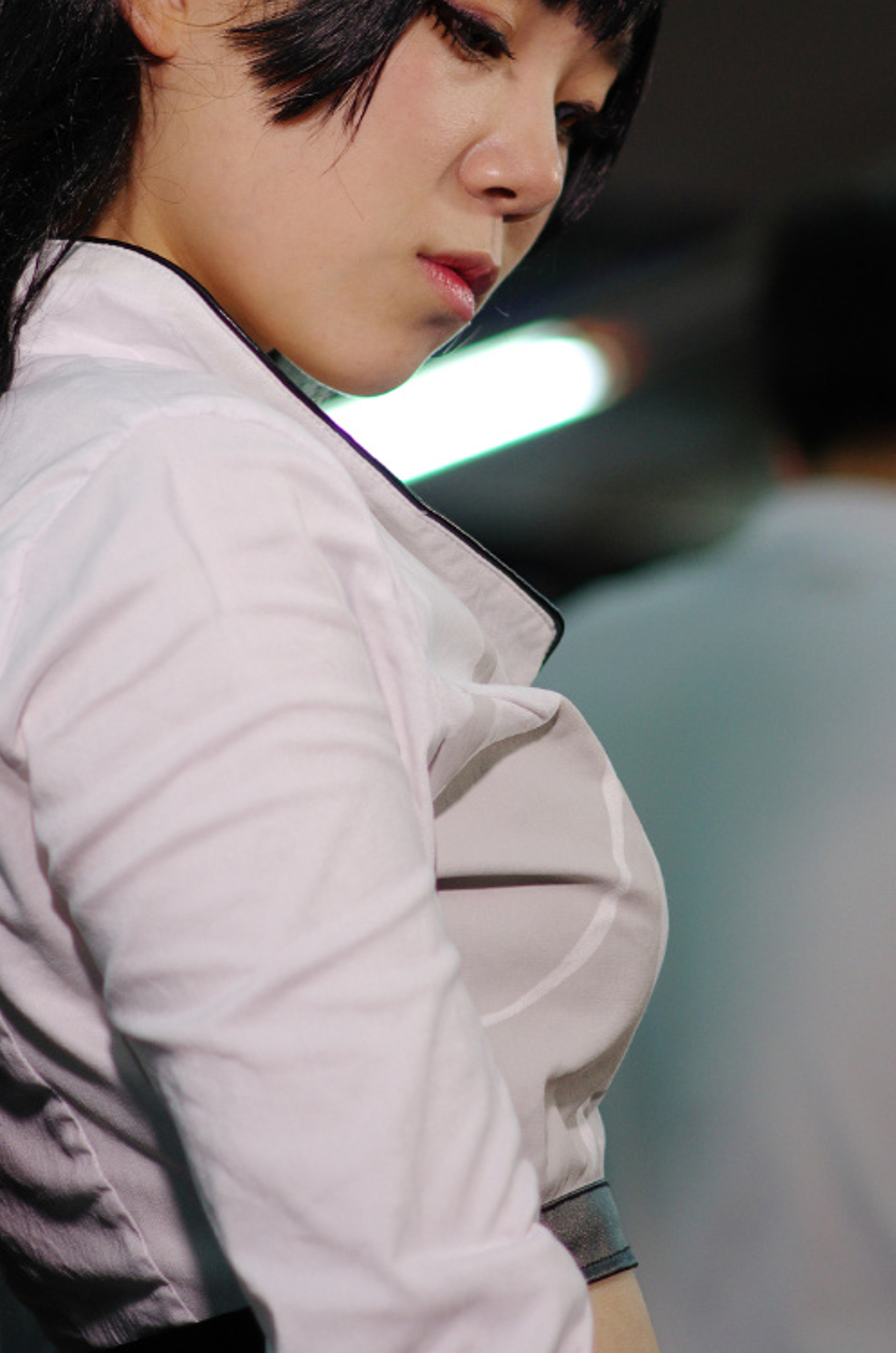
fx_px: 6298
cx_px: 473
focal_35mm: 168
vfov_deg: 12.2
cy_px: 400
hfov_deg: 8.1
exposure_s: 1/160
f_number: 2.4
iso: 200
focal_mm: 70
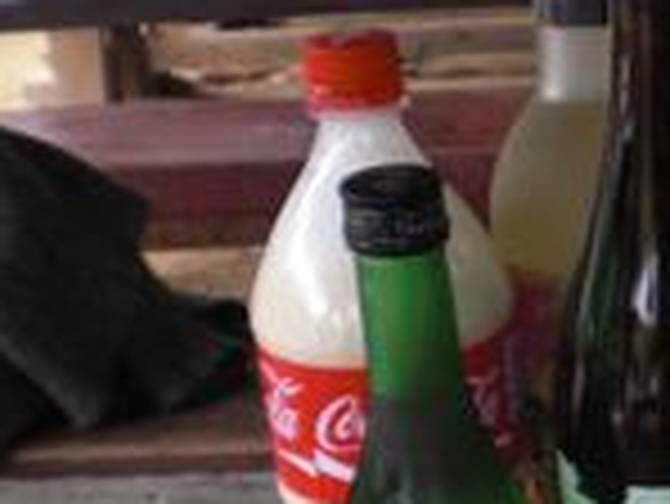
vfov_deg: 16.6
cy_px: 421
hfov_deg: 21.0
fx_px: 1705
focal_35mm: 88
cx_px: 767
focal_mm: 6.3
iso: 100
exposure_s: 1/30
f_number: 3.1
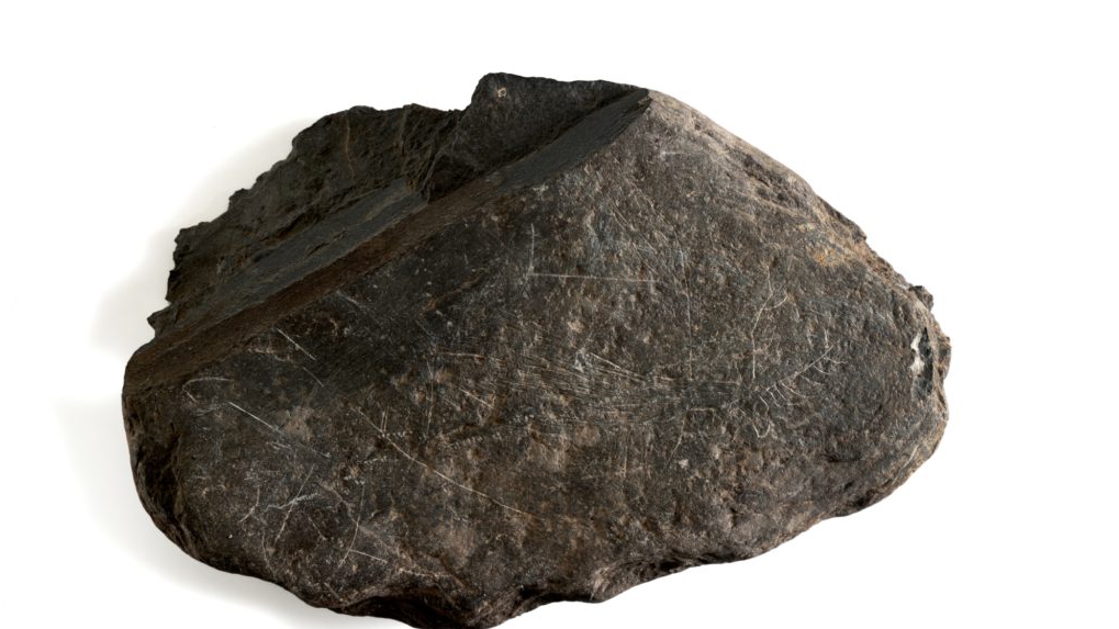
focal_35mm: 60
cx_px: 559
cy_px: 342
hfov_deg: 34.9
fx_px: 1780
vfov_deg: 20.0
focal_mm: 38
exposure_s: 1/50
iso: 100
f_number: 14
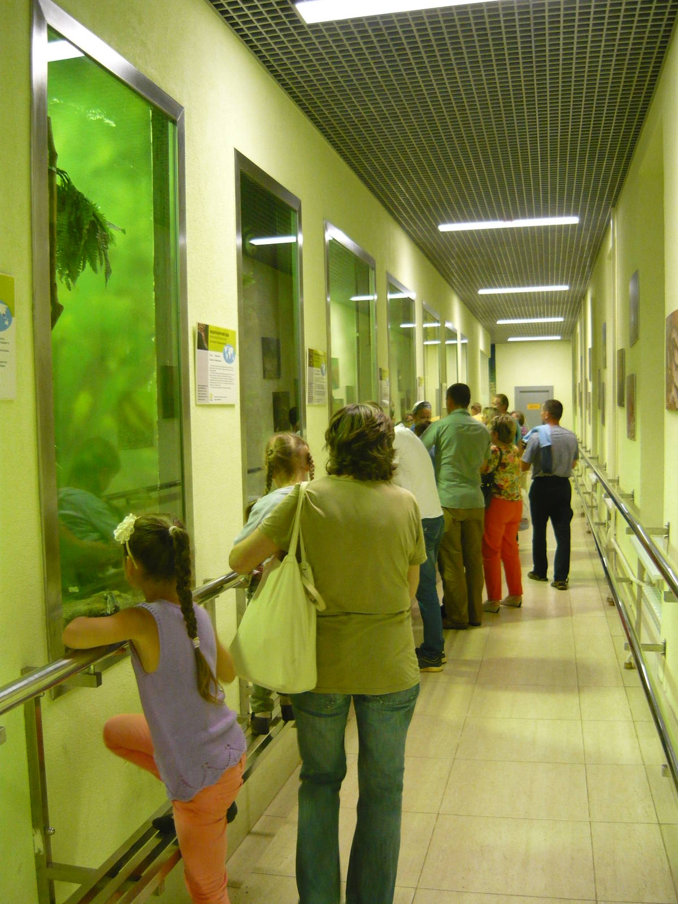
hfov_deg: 42.9
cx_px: 339
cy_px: 452
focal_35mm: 33
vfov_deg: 55.4
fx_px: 862
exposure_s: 1/30
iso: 400
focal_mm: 5.5
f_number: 2.8
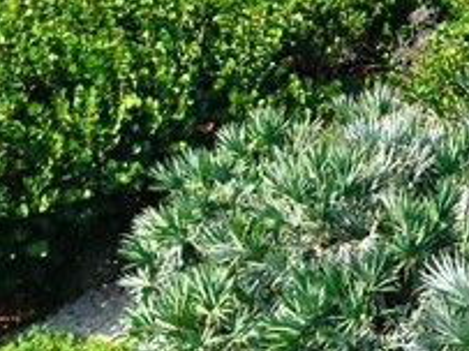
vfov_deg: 11.3
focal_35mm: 121
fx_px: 1638
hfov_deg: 14.8
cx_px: 772
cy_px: -303
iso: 100
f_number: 1.8
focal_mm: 8.67
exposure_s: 1/640
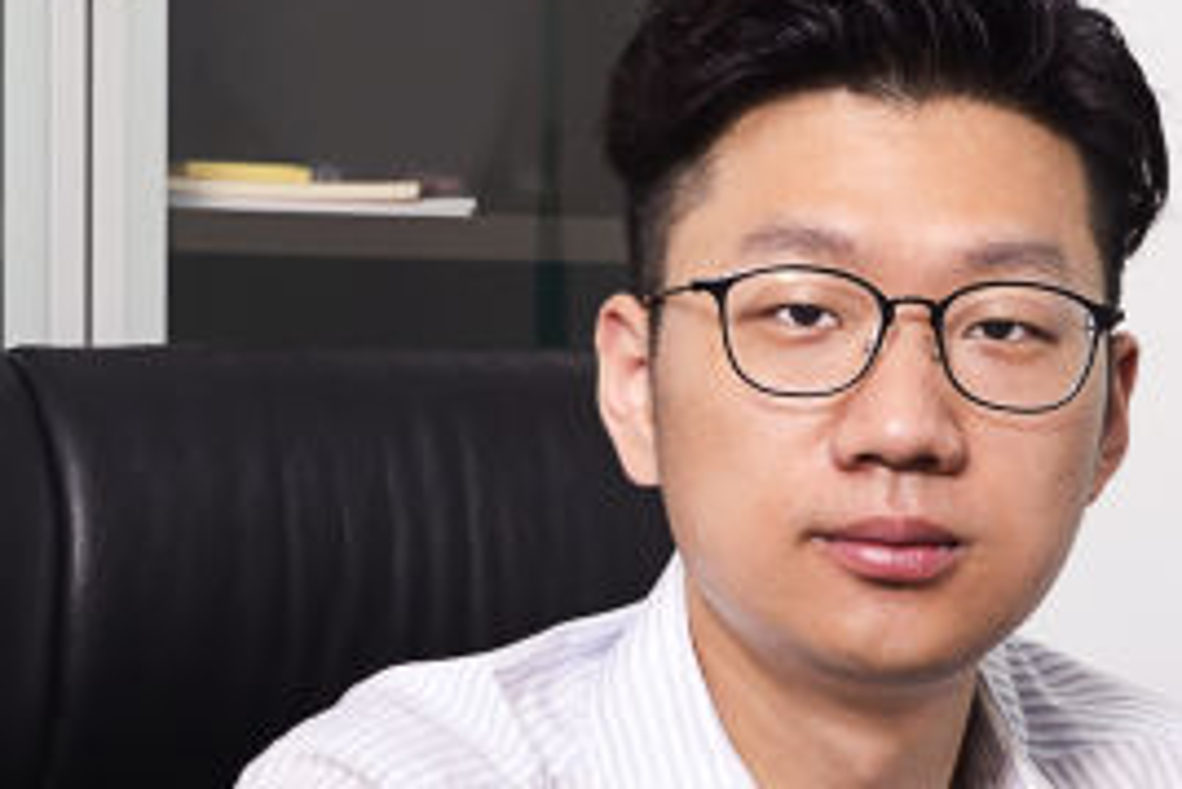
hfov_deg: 11.9
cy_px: 835
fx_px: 5584
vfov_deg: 8.0
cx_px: 1305
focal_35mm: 170
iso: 100
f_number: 5
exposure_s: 1/80
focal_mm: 38
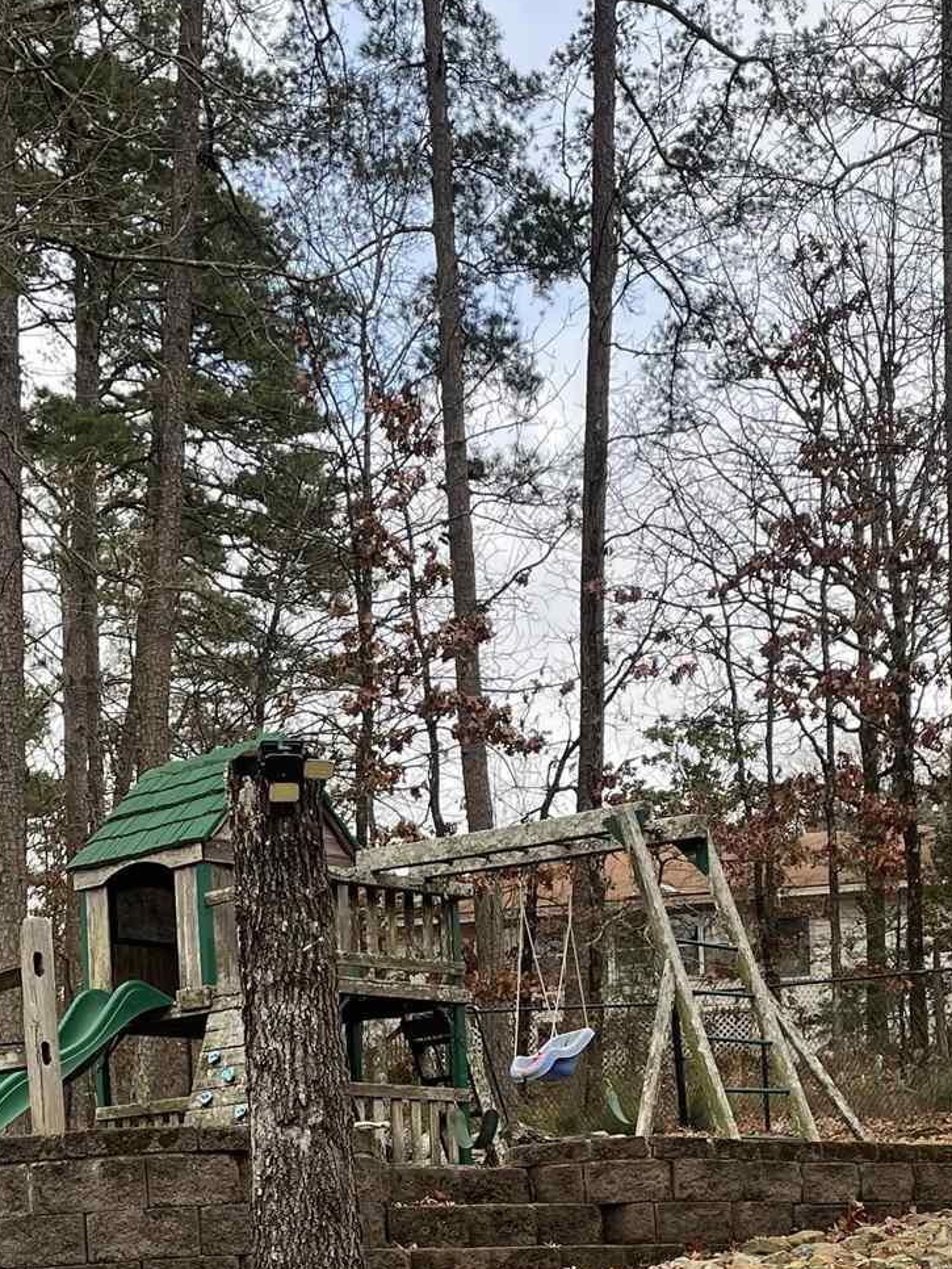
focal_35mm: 62
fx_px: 2272
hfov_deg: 23.5
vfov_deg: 29.2
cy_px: 1264
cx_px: 307
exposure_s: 1/419
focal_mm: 4.2
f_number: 1.6
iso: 32
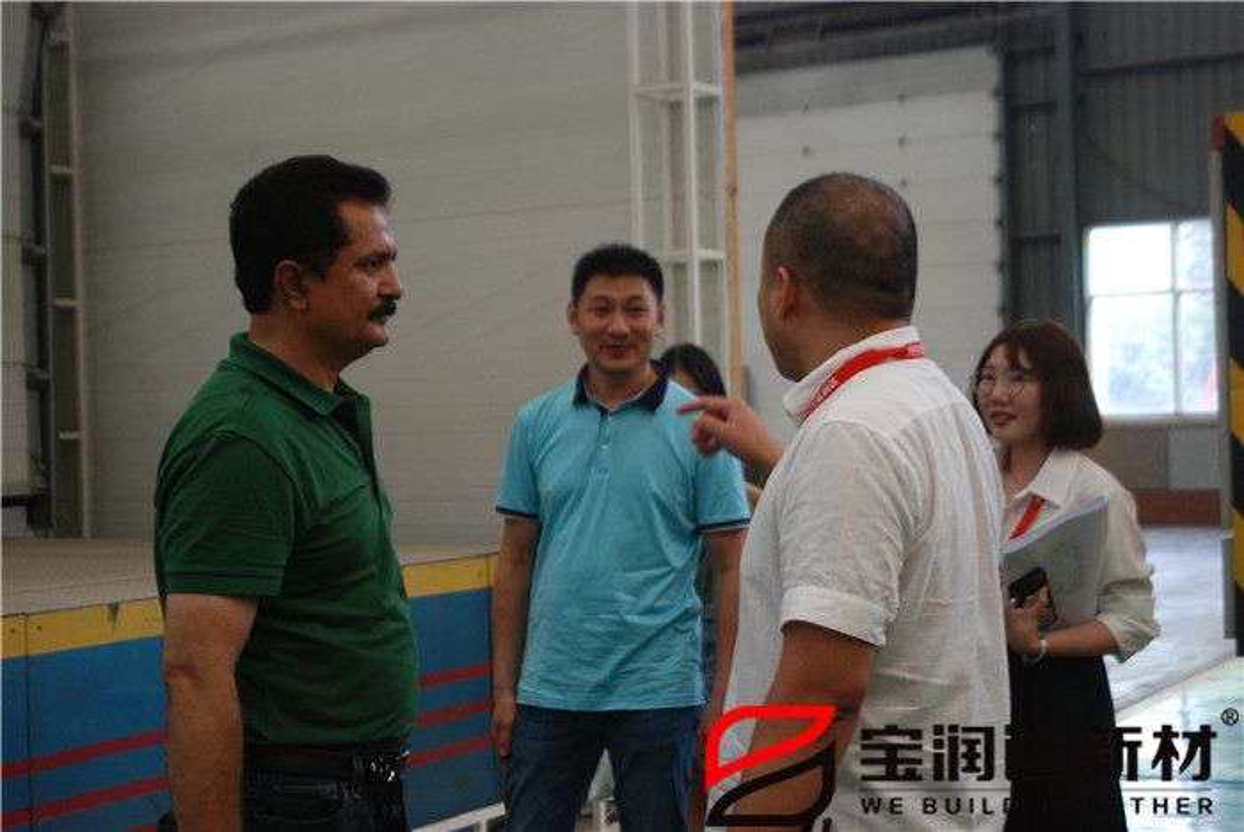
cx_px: 622
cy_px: 416
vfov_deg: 25.8
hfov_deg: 37.8
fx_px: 1816
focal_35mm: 52
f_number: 3.8
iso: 400
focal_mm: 35
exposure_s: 1/125
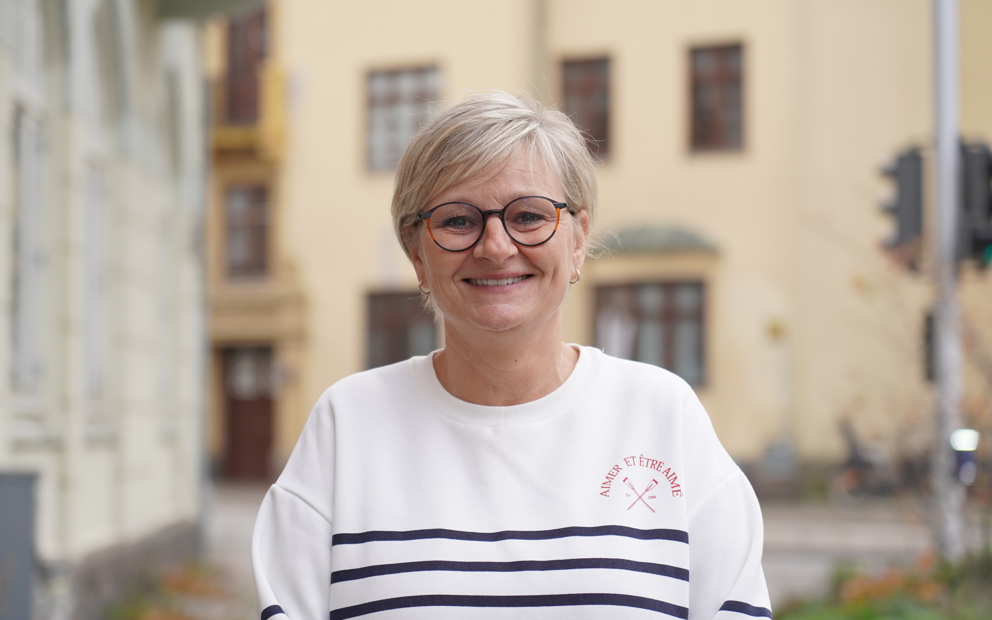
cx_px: 473
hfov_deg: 18.6
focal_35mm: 112
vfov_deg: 11.7
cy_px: 329
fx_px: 3028
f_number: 4
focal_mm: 105
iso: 400
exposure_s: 1/160
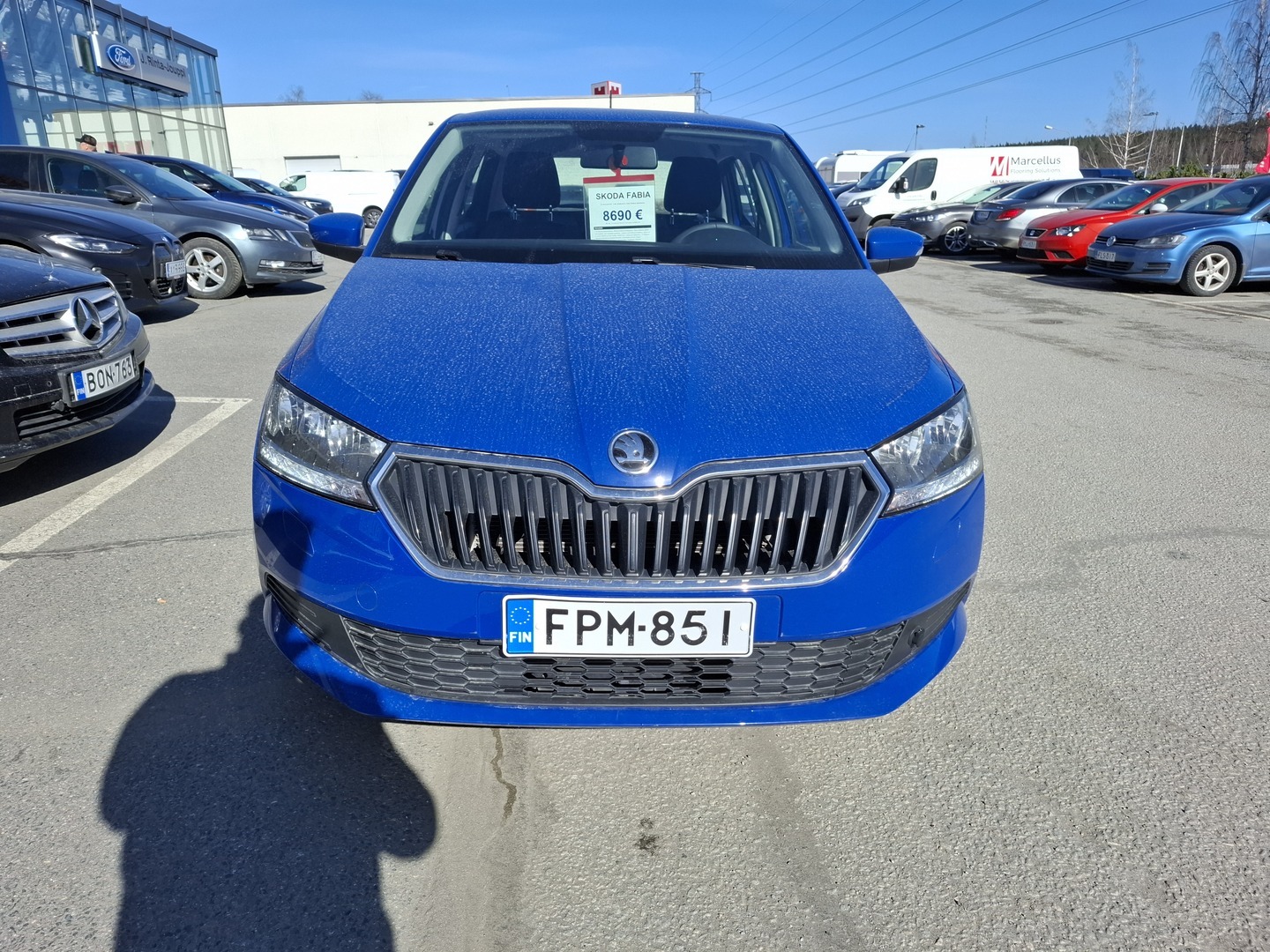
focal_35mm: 23
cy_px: 476
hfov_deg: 73.9
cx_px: 635
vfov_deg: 58.9
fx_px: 844
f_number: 1.8
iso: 50
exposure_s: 1/2299
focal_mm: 5.54
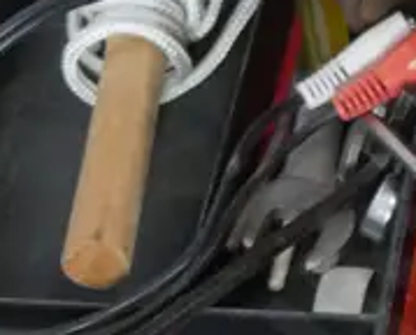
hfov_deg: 11.9
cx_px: 573
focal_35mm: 156
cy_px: 60
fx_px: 1925
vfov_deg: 9.9
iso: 3200
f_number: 3.5
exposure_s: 1/50
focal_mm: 14
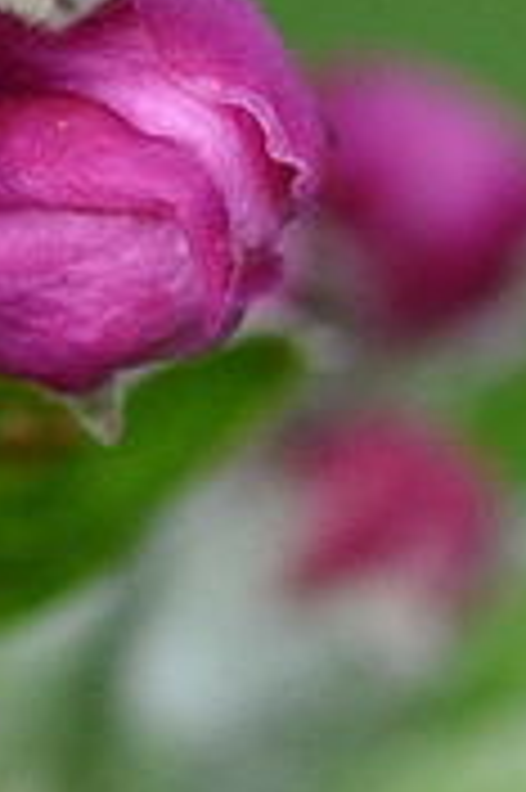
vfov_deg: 3.0
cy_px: -410
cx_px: -211
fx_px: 15151
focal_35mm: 690
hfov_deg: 2.0
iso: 1600
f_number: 9
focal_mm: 90
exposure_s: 1/800
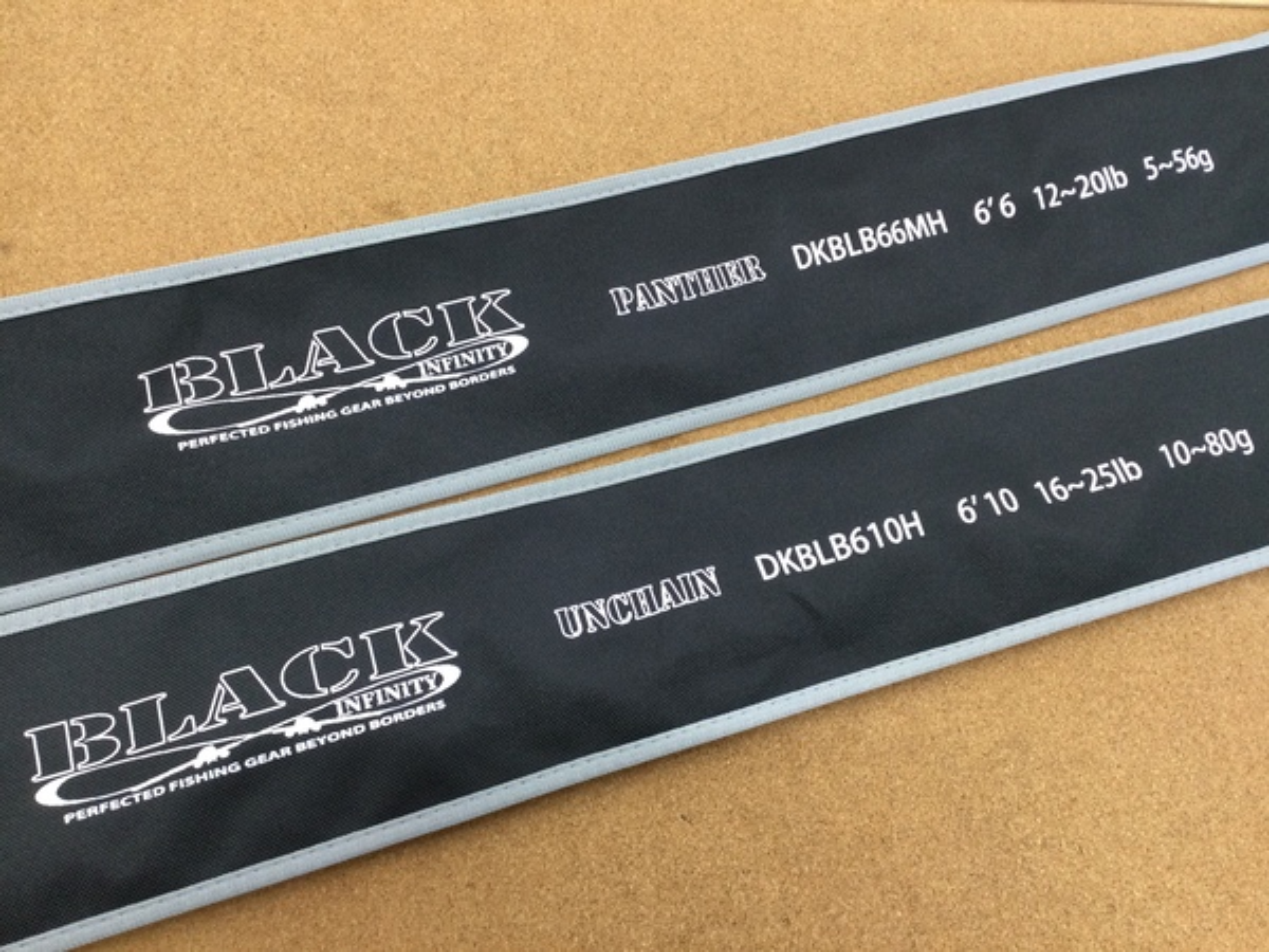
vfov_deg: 45.4
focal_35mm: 31
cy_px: 476
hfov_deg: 58.4
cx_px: 634
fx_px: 1136
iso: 50
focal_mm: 3.3
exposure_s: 1/30
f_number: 2.4
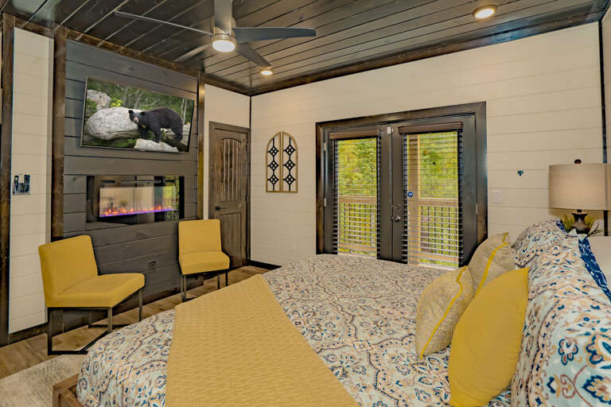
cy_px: 204
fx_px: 272
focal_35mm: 16
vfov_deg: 73.7
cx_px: 306
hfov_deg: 96.7
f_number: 7.1
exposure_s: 1/160
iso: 800
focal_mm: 16
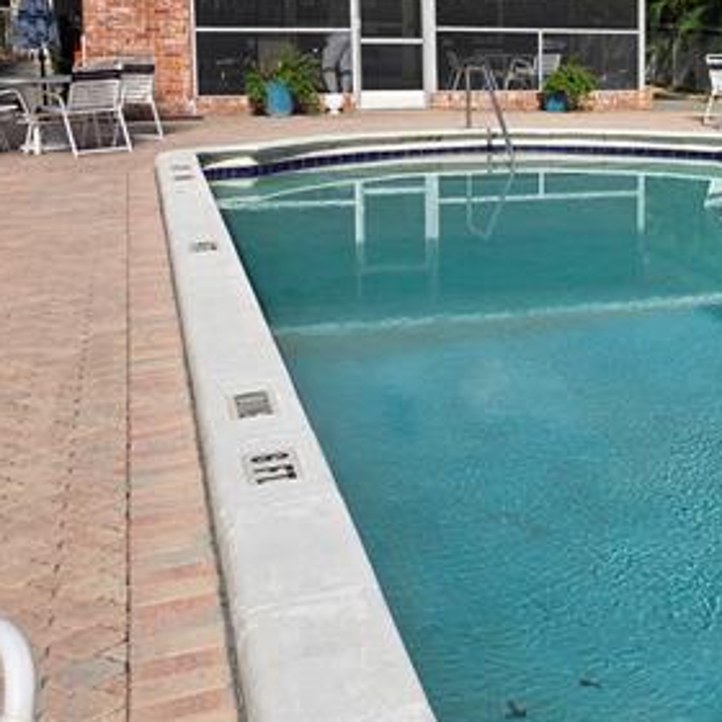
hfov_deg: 27.3
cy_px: 183
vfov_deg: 29.1
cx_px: 774
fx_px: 1369
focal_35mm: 58
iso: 64
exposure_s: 1/7944
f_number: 1.7
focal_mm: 6.3
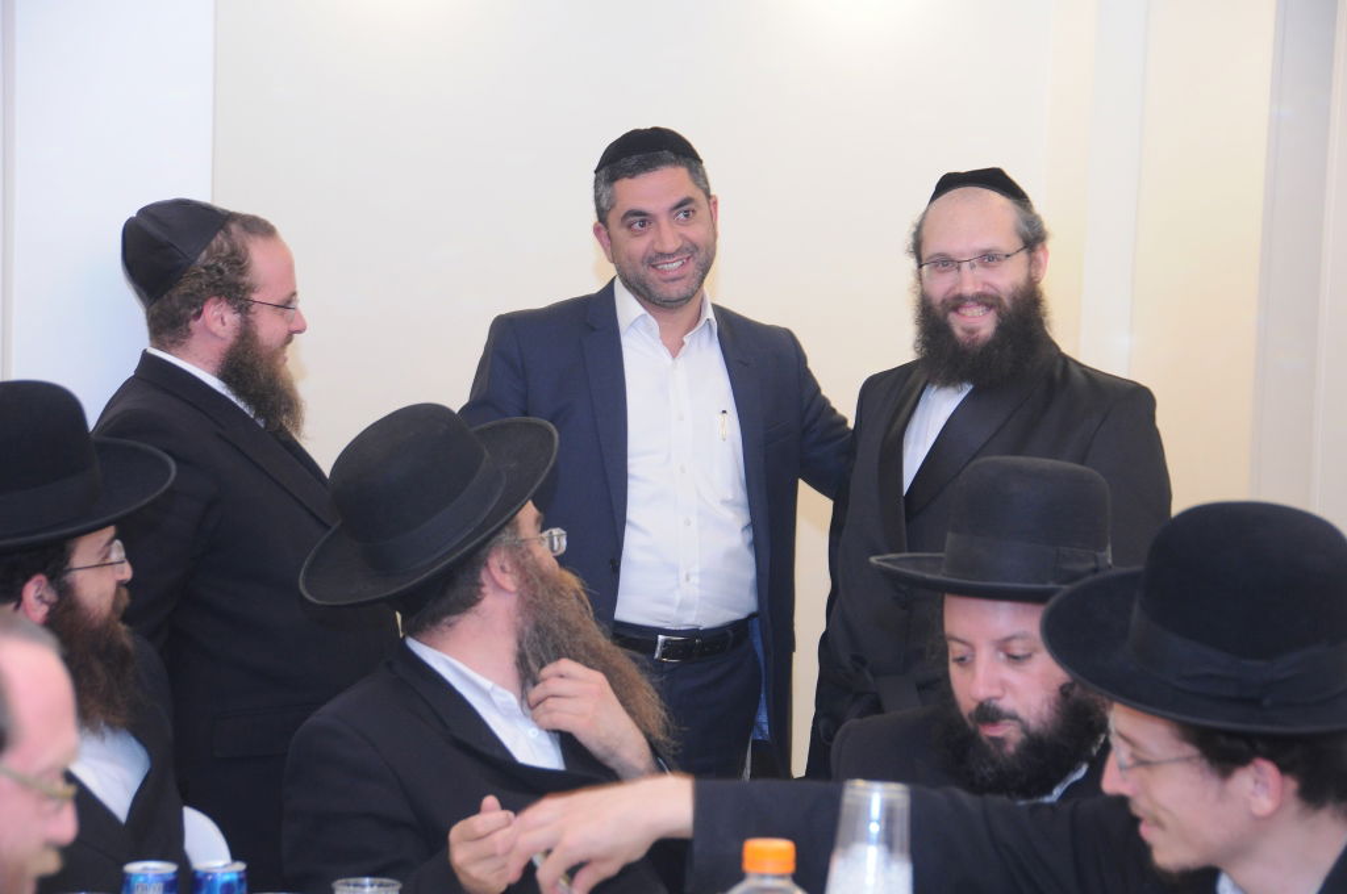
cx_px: 674
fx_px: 3924
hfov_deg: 19.5
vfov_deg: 13.0
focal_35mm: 105
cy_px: 447
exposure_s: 1/50
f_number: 5
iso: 800
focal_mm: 70
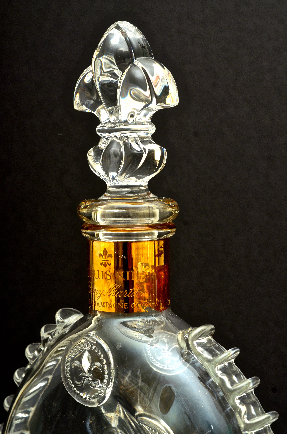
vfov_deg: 24.7
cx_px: 144
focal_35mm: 82
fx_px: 991
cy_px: 217
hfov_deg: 16.5
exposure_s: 1/250
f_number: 8
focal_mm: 55
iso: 160
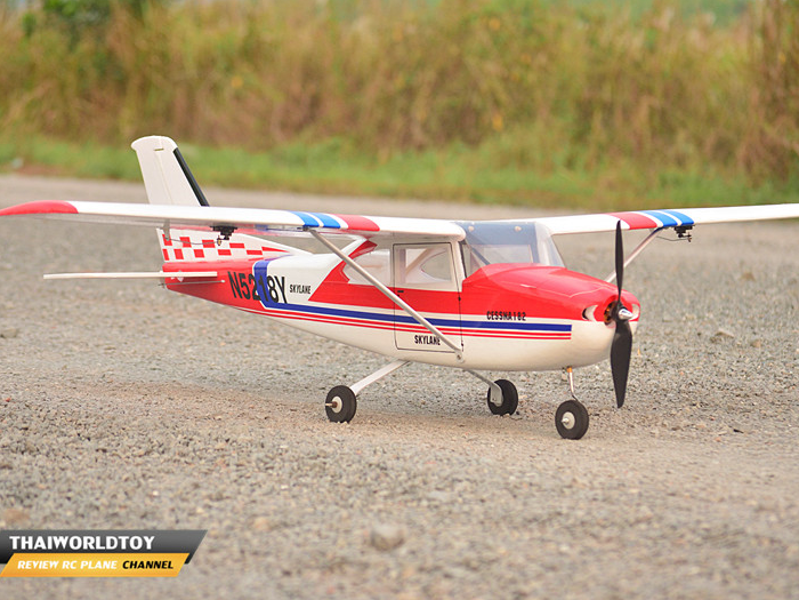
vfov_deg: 10.0
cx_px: 400
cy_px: 300
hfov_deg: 13.3
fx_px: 3416
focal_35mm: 148
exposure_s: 1/400
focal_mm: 90
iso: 400
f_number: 5.6
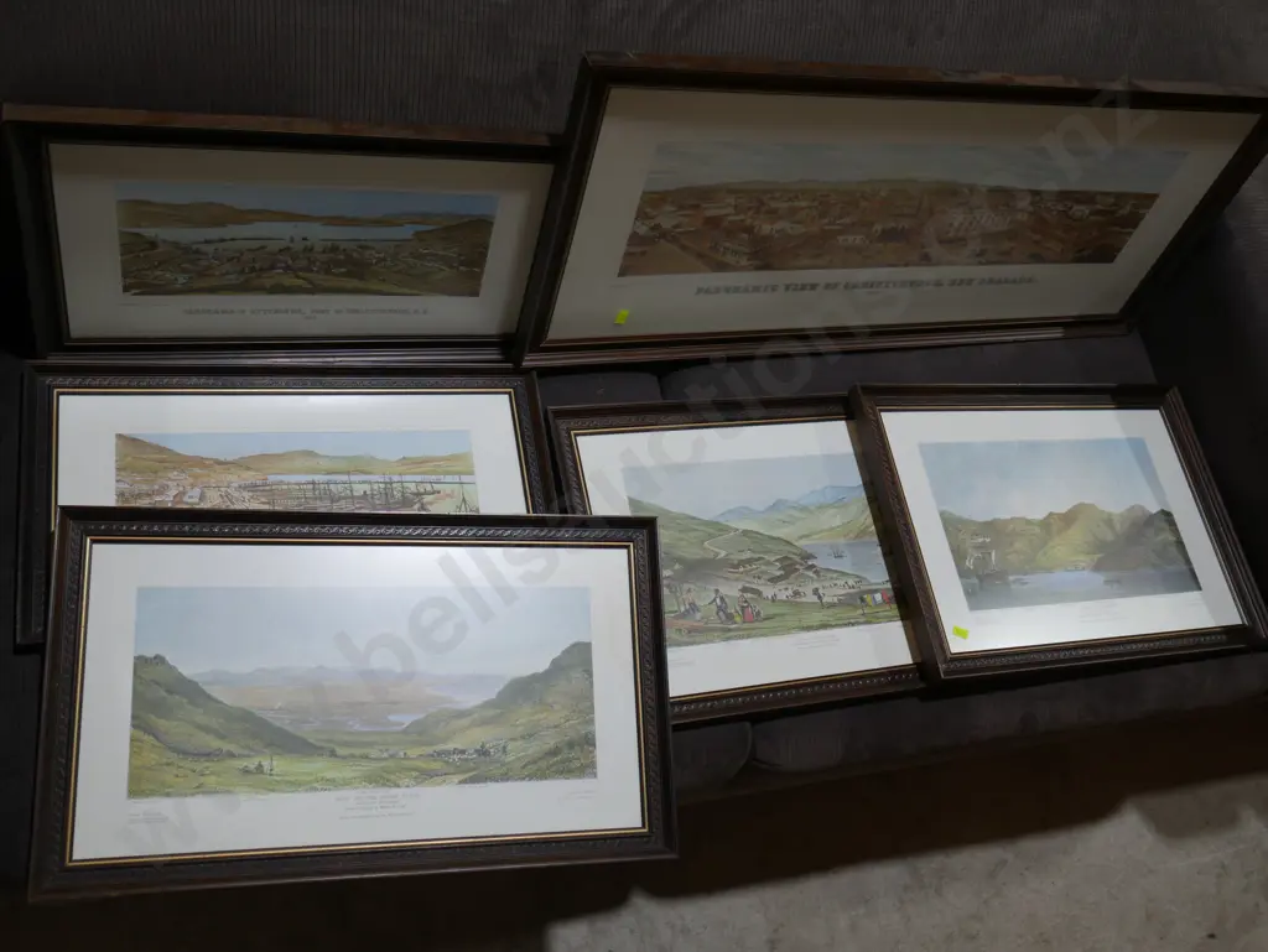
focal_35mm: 34
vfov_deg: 41.8
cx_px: 634
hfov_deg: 53.9
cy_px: 476
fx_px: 1246
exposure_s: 1/125
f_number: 4.5
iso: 200
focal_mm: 17
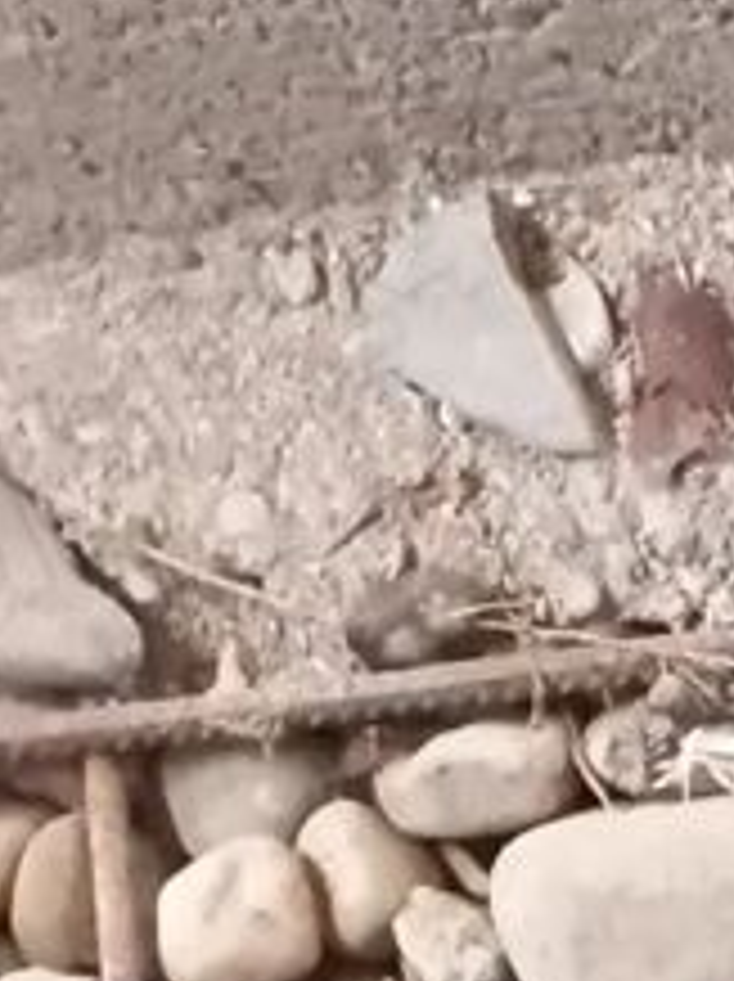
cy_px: 2898
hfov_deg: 8.7
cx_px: 1842
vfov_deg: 9.9
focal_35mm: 153
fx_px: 4334
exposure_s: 1/25
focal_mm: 4.6
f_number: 1.8
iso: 640
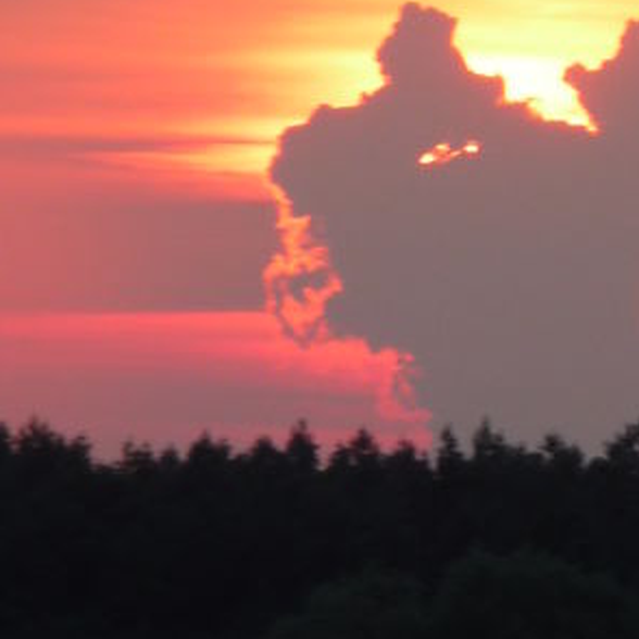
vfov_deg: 2.2
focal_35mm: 786
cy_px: 323
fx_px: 16415
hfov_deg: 2.2
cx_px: 463
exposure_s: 1/60
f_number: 4.9
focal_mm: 47
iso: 100
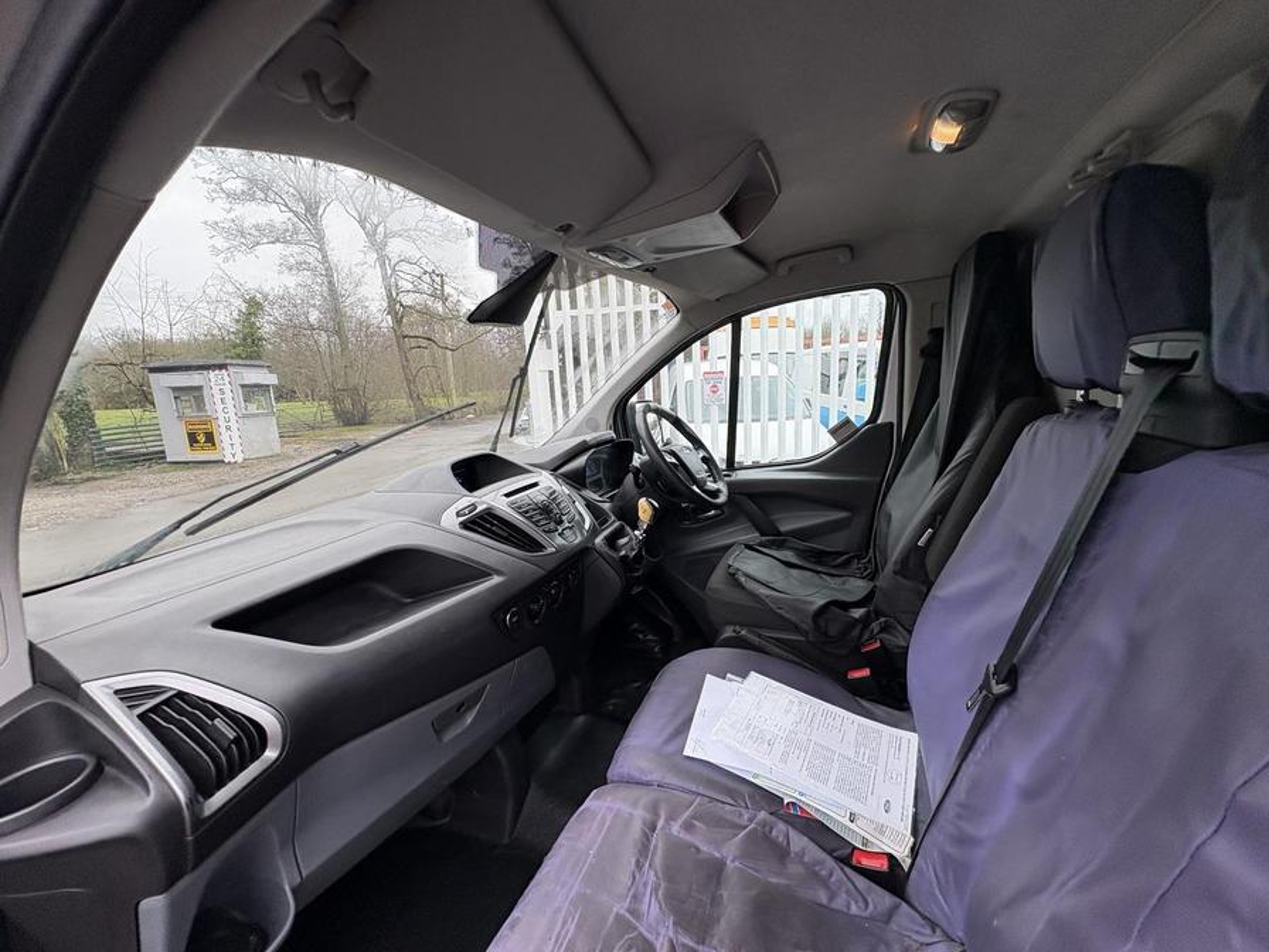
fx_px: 513
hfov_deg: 102.1
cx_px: 634
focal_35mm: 14
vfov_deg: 85.7
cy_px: 476
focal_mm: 2.22
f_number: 2.2
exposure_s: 1/99
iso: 80
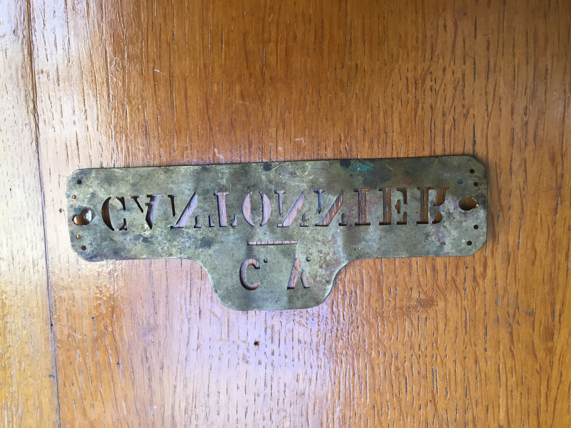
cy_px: 214
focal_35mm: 29
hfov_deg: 61.7
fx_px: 478
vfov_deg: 48.2
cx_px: 286
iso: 40
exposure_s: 1/33
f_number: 2.2
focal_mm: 4.15
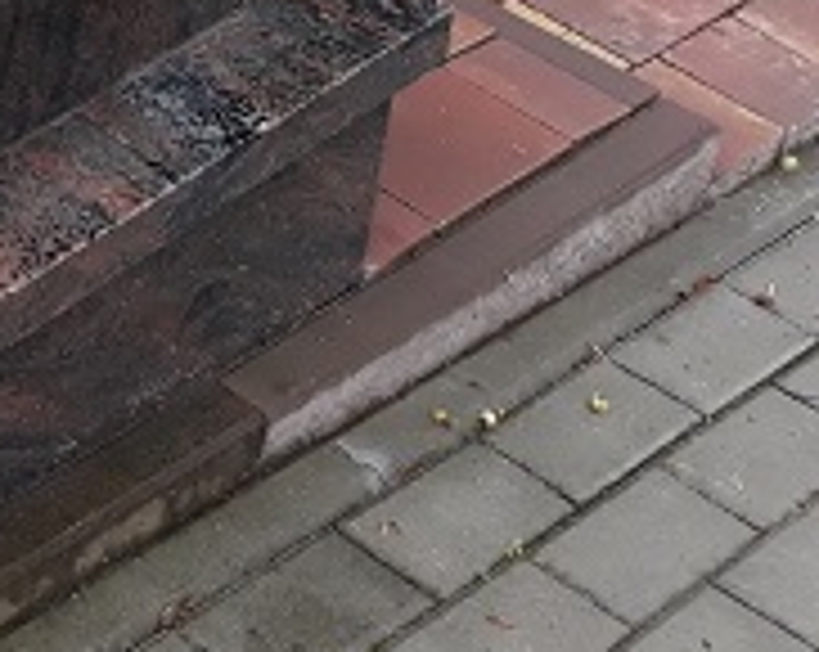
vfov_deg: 12.1
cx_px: -616
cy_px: -553
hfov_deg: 14.7
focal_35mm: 116
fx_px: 2807
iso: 64
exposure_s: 1/100
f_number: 1.7
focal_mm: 3.71
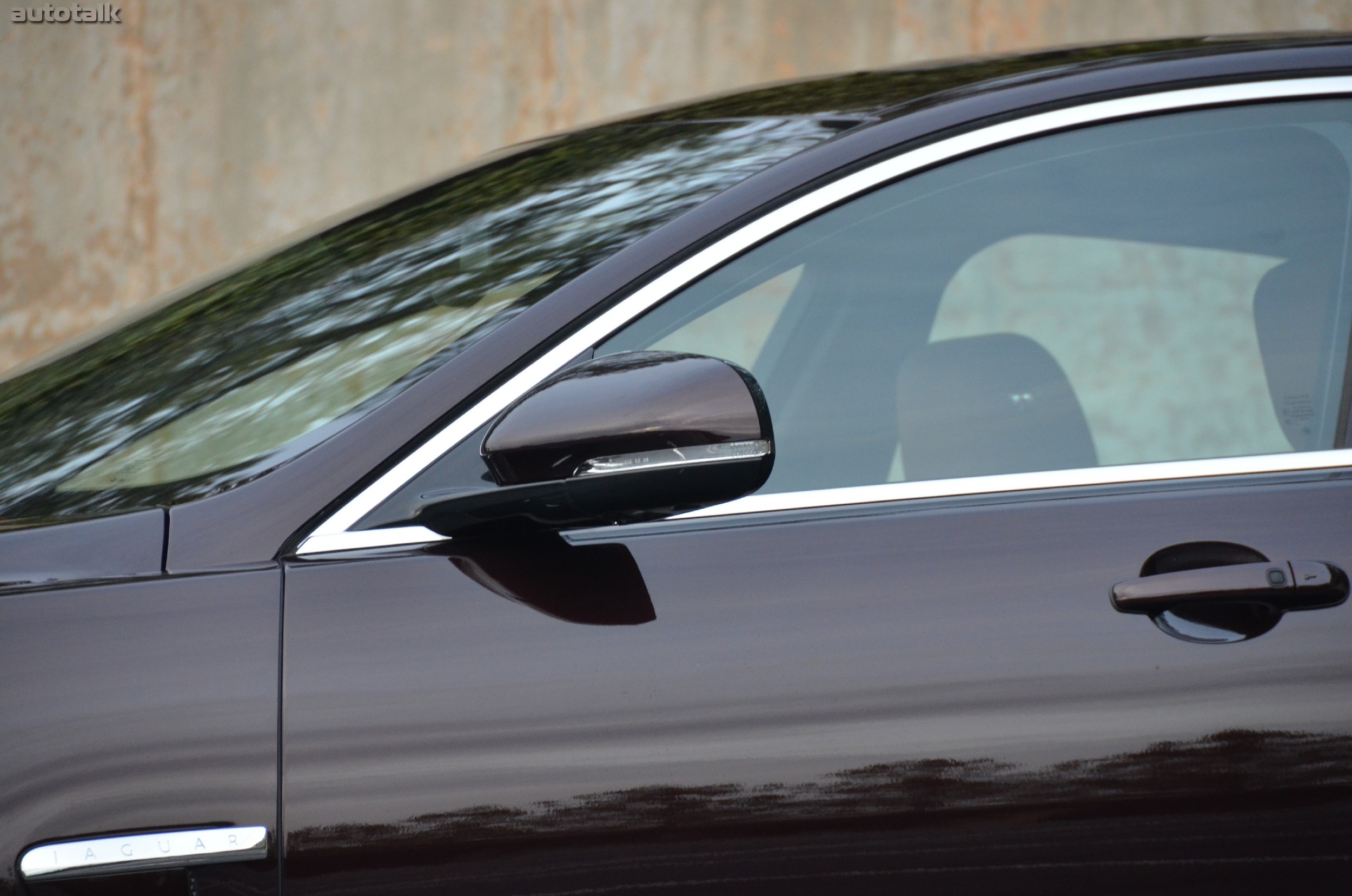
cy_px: 448
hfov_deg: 6.9
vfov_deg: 4.6
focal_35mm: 300
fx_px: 11244
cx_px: 676
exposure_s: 1/200
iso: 1600
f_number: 5.6
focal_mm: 200
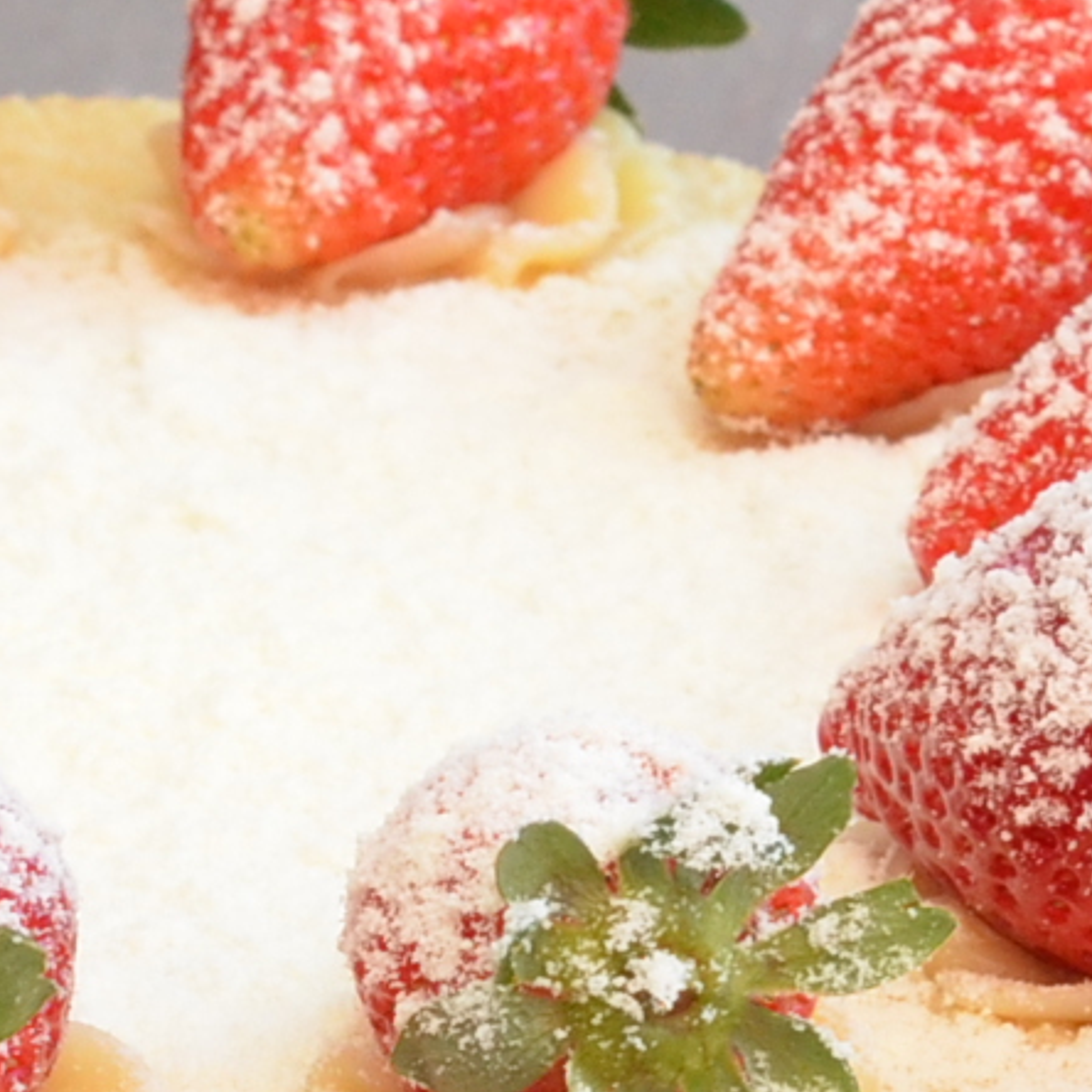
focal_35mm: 353
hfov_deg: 5.0
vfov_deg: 5.0
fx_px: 12599
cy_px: 1158
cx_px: 293
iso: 1250
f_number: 10
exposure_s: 1/100
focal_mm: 50
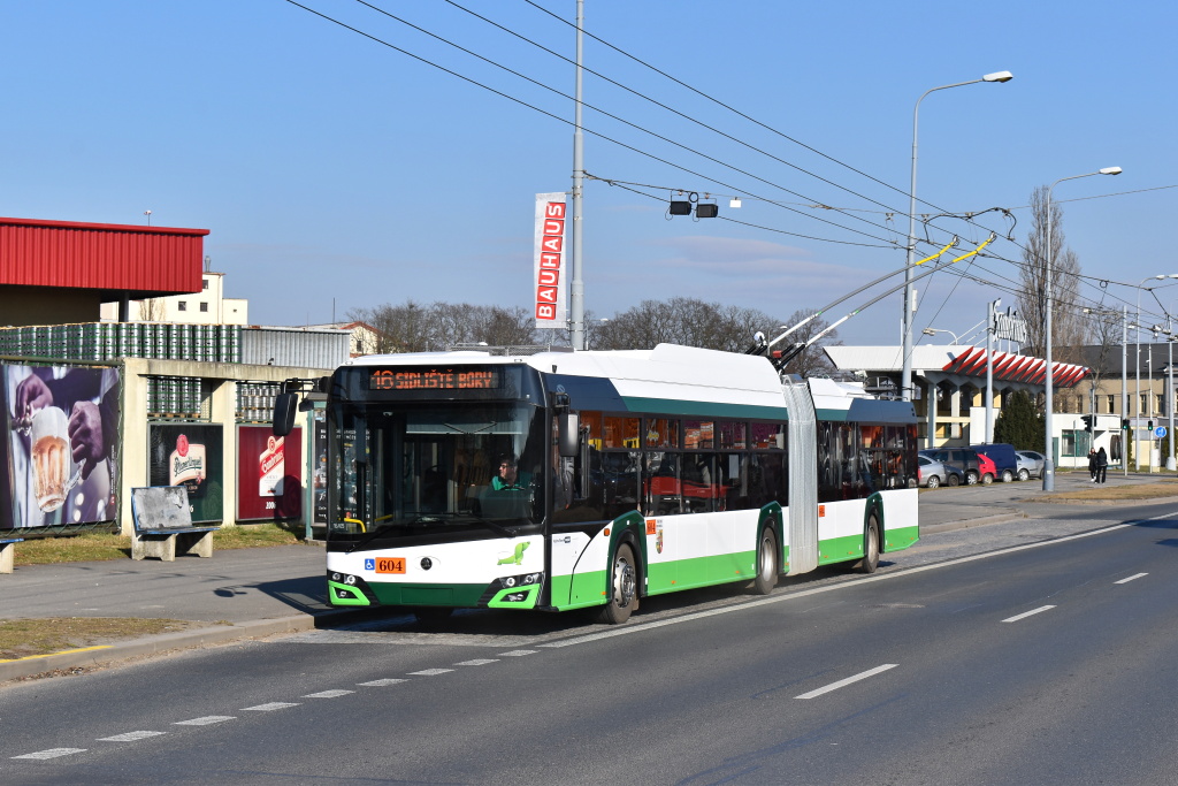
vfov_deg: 18.9
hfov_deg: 28.1
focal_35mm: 72
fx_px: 2356
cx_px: 589
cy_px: 393
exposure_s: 1/400
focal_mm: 48
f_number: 10
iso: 200
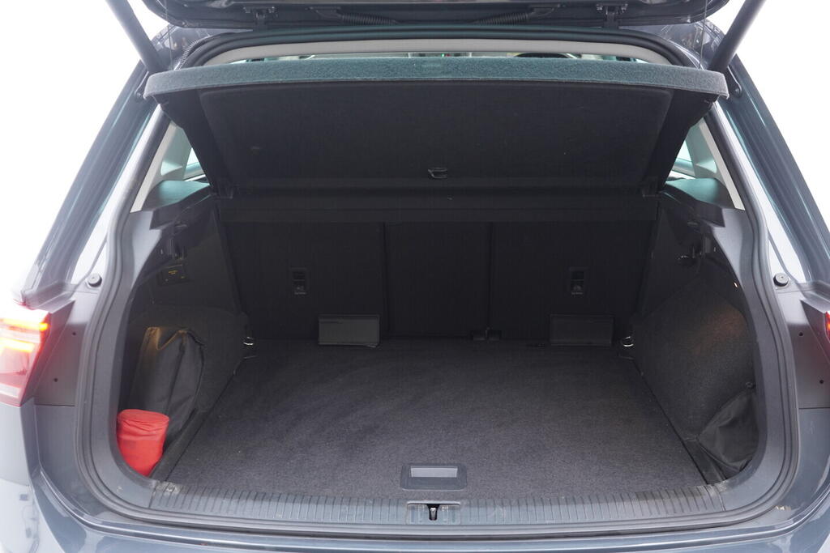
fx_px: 830
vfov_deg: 36.9
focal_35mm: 36
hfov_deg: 53.1
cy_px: 276
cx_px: 415
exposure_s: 1/40
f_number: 2.8
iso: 500
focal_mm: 24
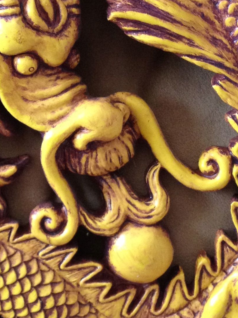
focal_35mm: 105
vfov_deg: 18.7
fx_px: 963
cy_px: 150
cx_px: 27
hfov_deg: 14.0
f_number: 2.4
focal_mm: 4.28
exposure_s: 1/20
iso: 200
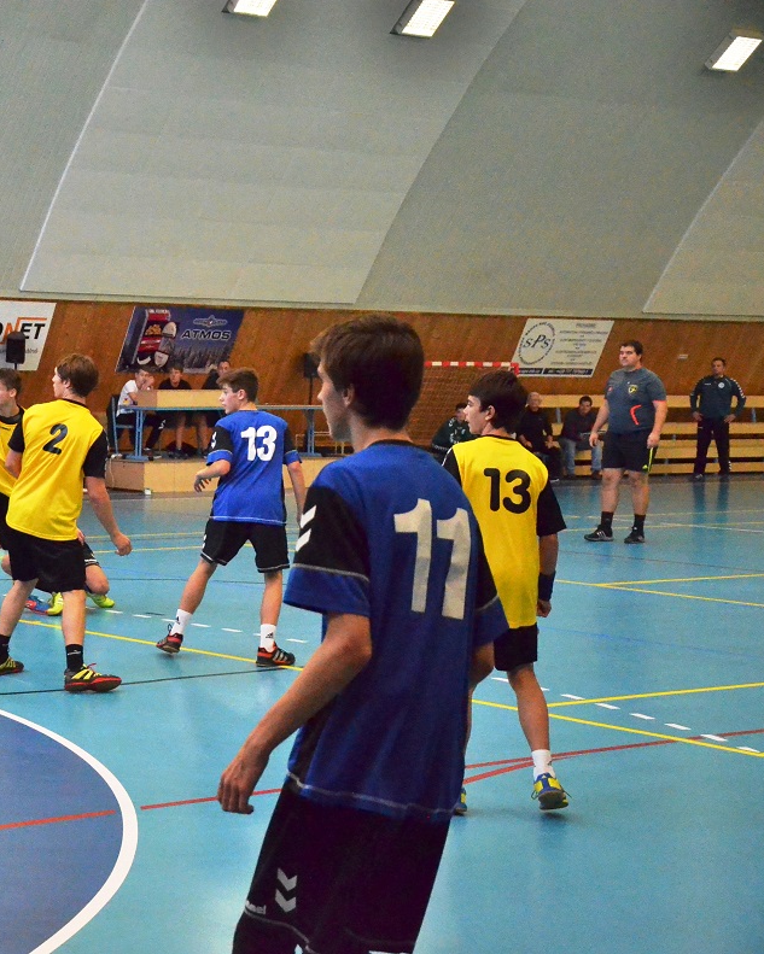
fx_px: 2289
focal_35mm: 81
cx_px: 43
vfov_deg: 23.6
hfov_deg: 18.6
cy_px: 476
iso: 6400
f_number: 4.5
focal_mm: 38
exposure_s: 1/1250
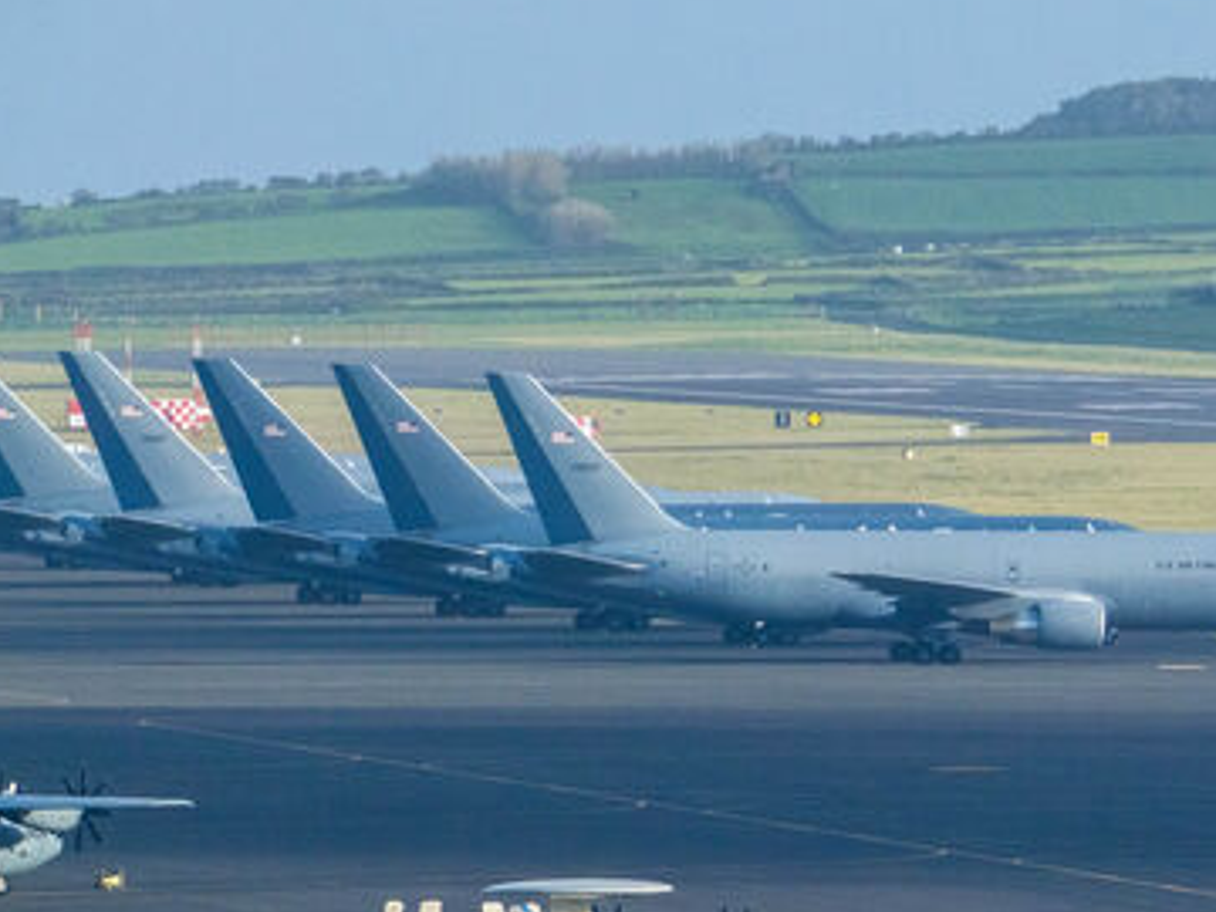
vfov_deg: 1.3
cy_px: 643
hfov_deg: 1.8
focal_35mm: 1102
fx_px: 38711
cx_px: 1098
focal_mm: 280.4
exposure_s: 1/2000
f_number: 7.1
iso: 800
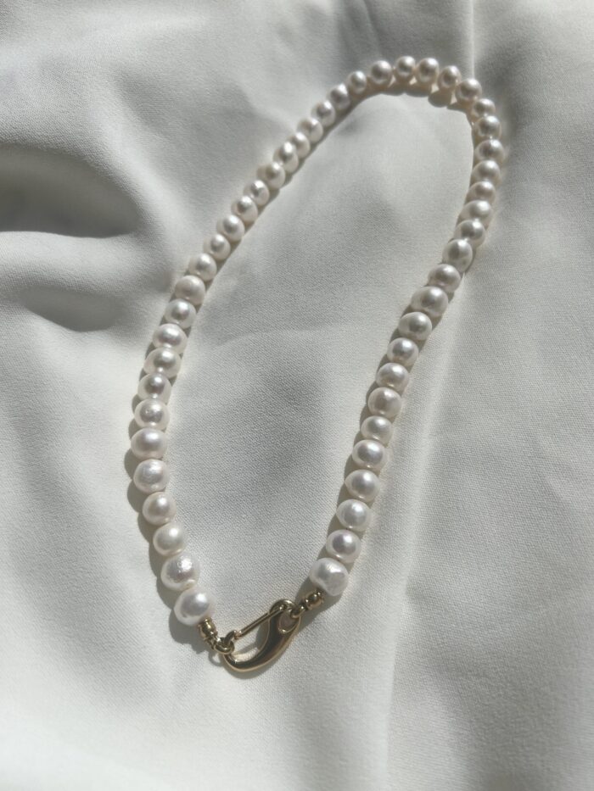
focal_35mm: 26
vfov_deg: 67.3
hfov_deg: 53.1
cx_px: 297
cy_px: 396
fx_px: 595
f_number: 1.5
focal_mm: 5.7
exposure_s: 1/16393
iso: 40
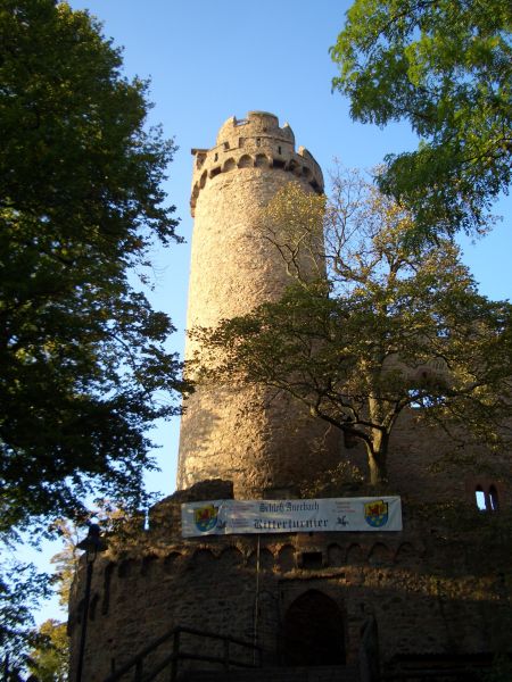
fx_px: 690
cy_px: 341
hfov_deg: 40.7
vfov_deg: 52.6
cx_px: 256
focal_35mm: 35
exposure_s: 1/200
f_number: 2.6
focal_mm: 5.8
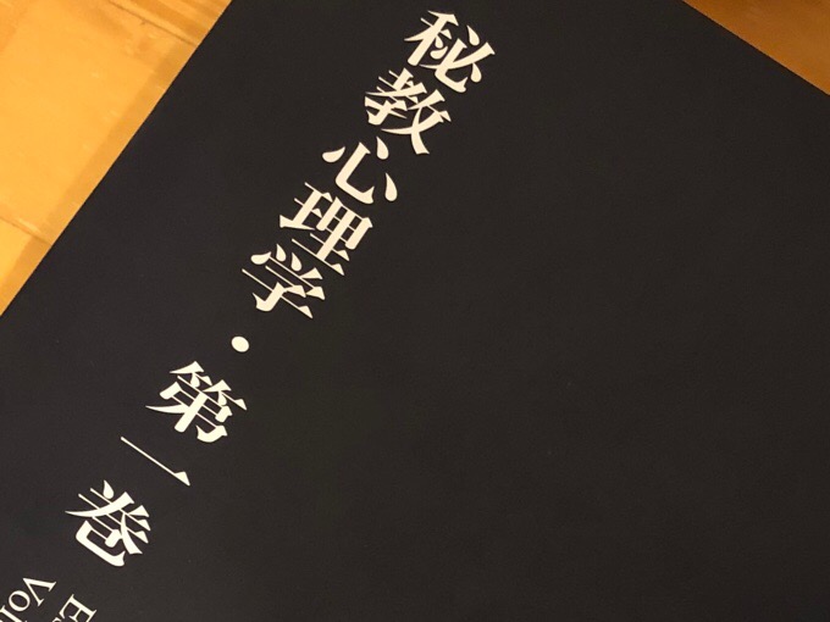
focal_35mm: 28
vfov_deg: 49.7
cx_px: 415
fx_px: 671
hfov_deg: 63.4
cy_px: 311
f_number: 1.8
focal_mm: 3.99
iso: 100
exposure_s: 1/11
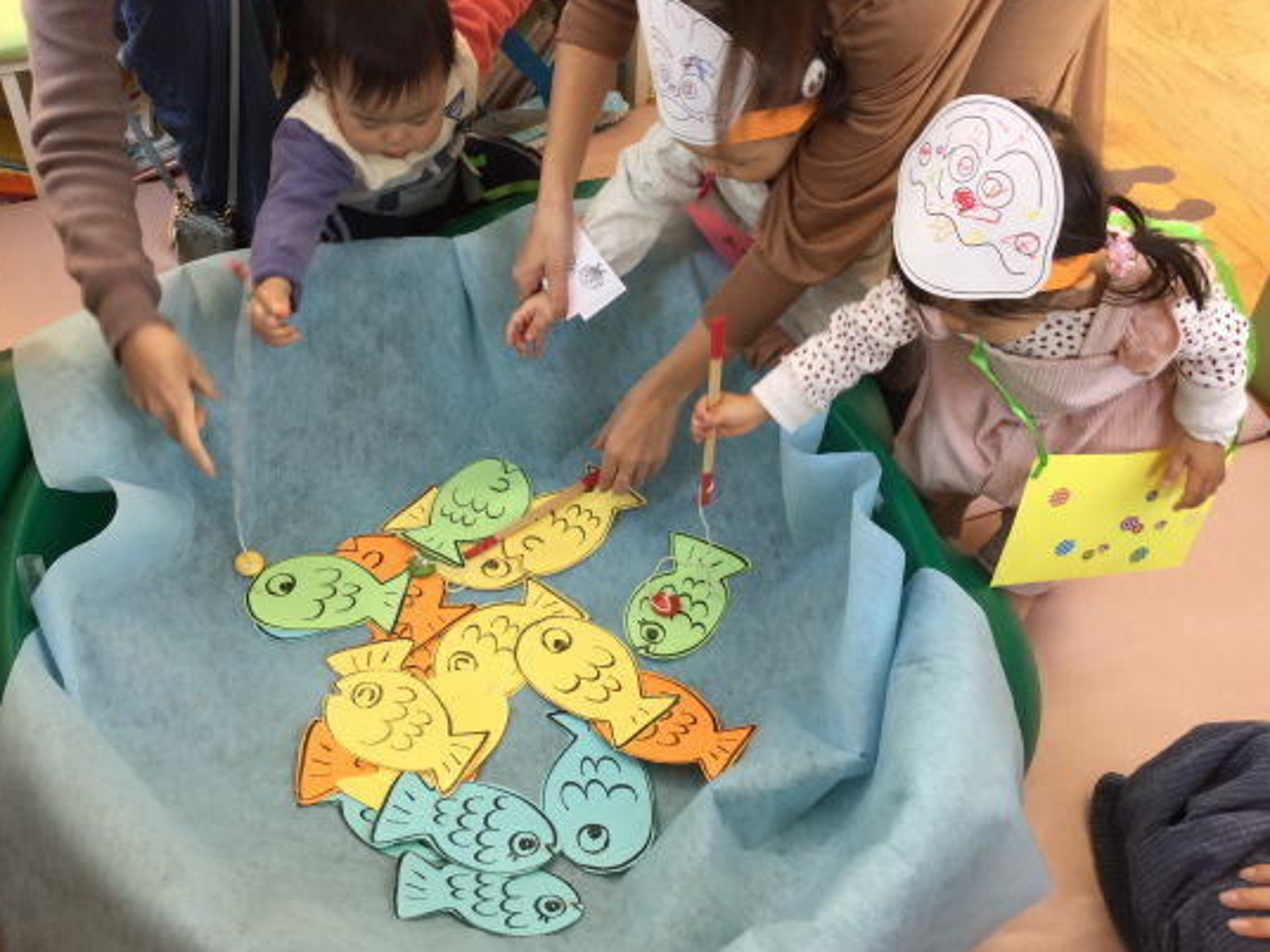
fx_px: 1357
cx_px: 573
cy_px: 426
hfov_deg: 50.1
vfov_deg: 38.6
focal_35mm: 37
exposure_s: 1/60
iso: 32
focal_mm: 3.3
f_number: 2.4
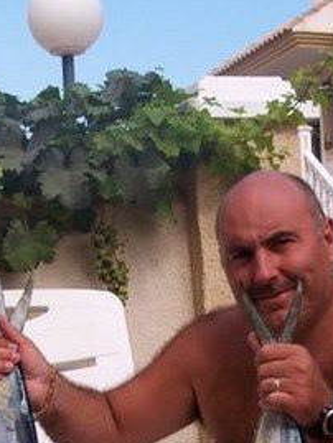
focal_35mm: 89
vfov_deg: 21.0
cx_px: 132
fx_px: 1141
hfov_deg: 16.6
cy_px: 476
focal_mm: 8
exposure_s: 1/350
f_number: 4.8
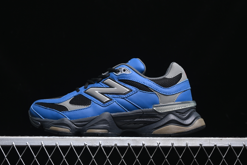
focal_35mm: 79
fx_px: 542
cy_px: 82
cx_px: 119
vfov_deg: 17.3
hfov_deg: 25.7
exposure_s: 1/50
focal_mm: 50
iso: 160
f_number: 6.3
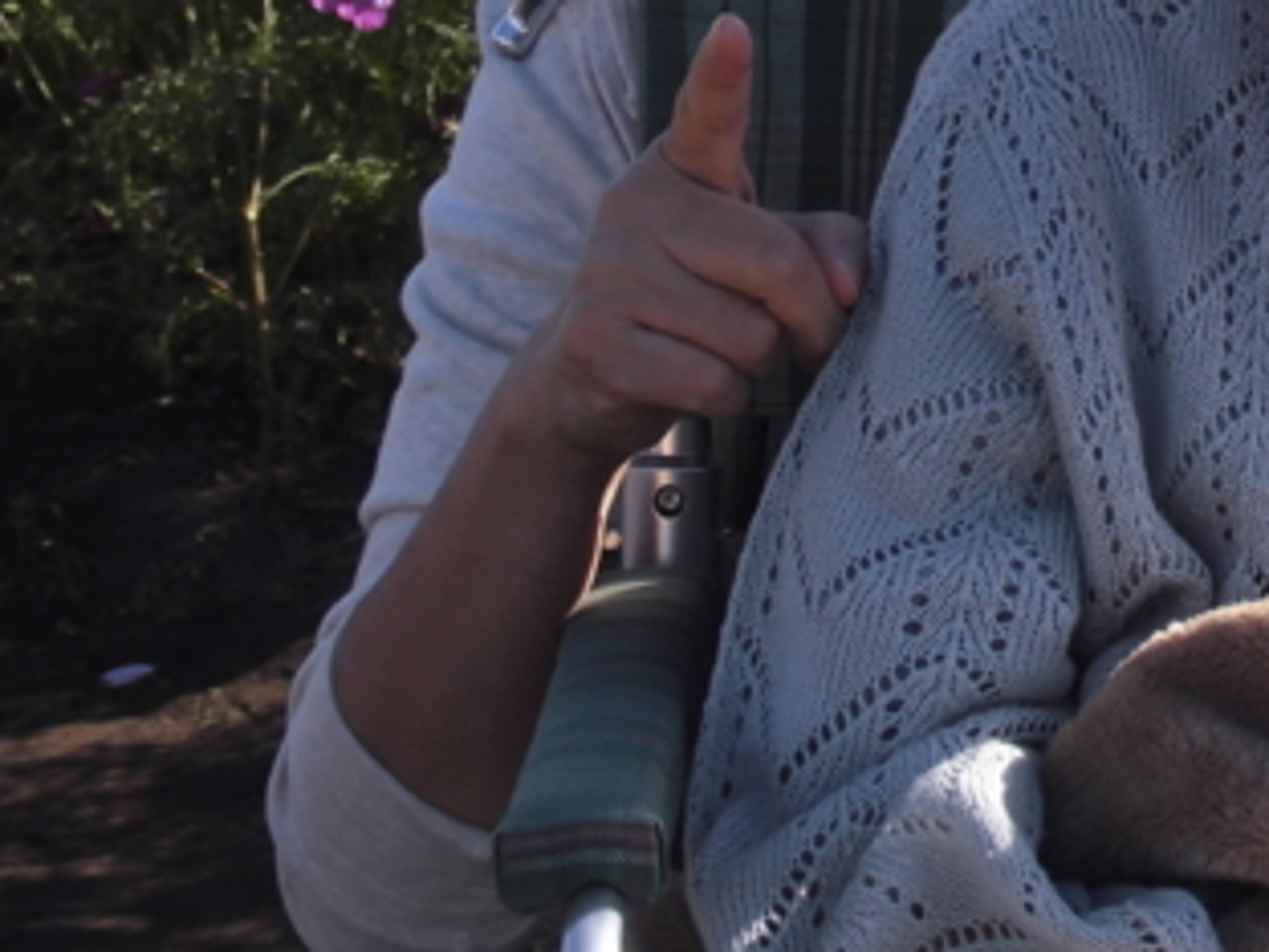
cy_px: 33
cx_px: 1468
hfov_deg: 10.4
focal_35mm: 187
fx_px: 6855
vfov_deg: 7.9
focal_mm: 13.1
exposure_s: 1/320
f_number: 4.5
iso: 64
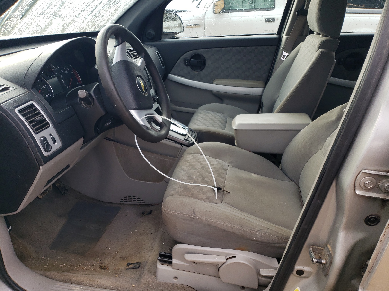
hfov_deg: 67.3
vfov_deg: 53.1
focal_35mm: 26
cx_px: 194
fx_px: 292
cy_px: 146
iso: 50
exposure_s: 1/303
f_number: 1.5
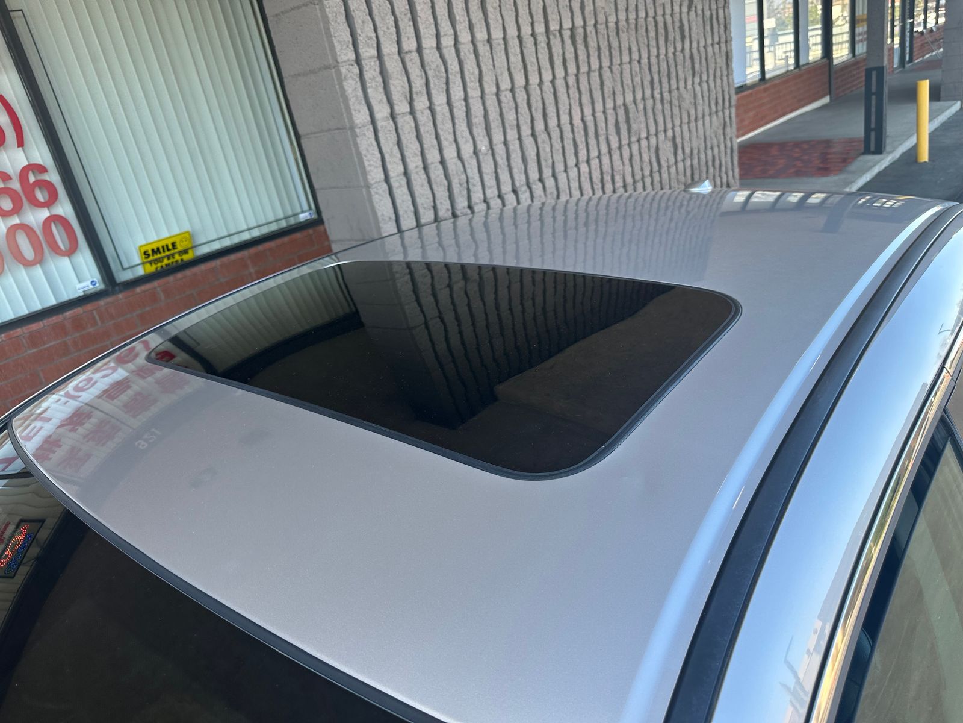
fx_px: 668
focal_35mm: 24
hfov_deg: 71.6
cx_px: 482
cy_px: 362
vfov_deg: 56.8
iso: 80
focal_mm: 6.86
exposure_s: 1/404
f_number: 1.78
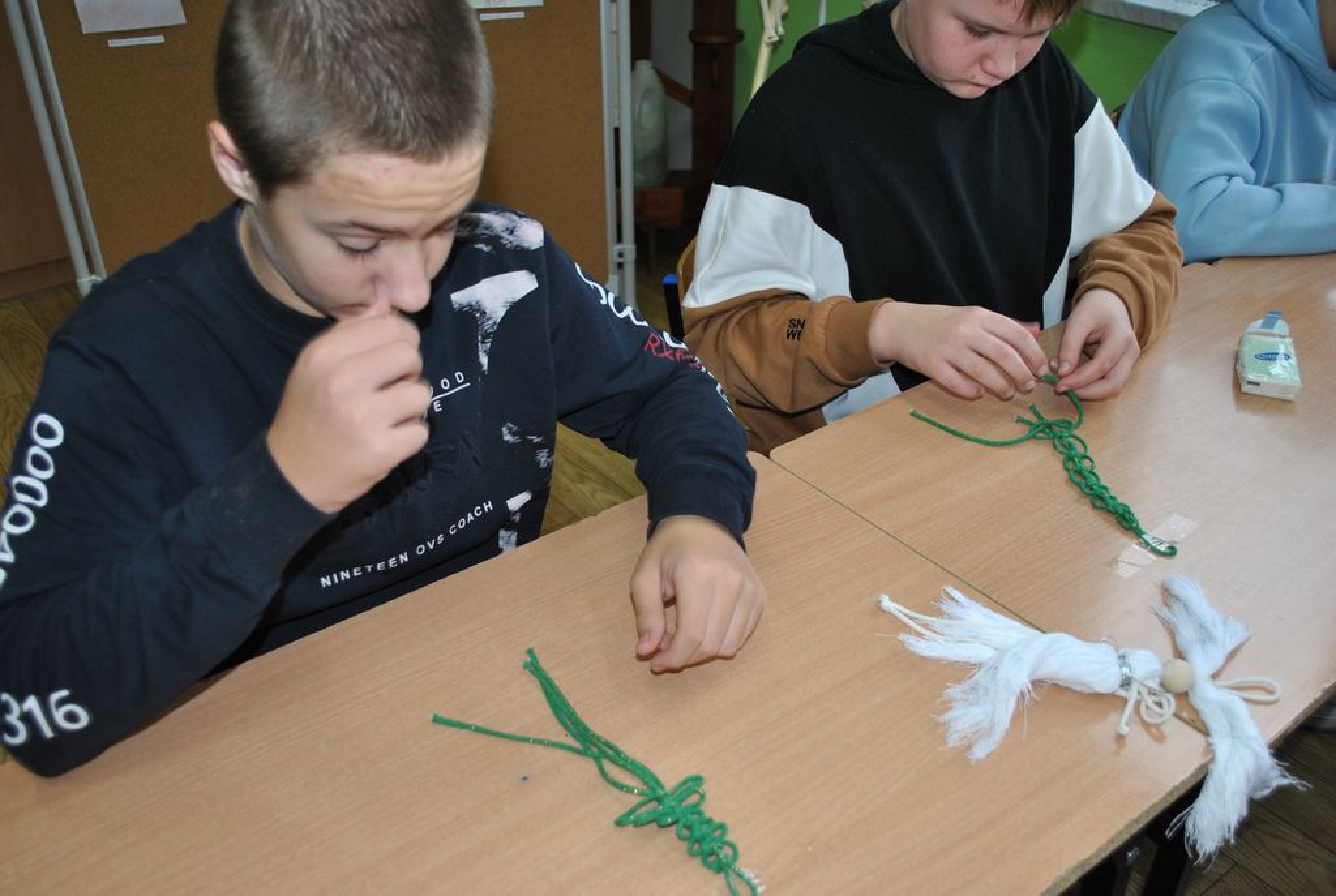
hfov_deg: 57.1
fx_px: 1227
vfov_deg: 40.1
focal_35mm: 33
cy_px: 448
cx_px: 668
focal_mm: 22
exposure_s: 1/60
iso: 200
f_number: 4
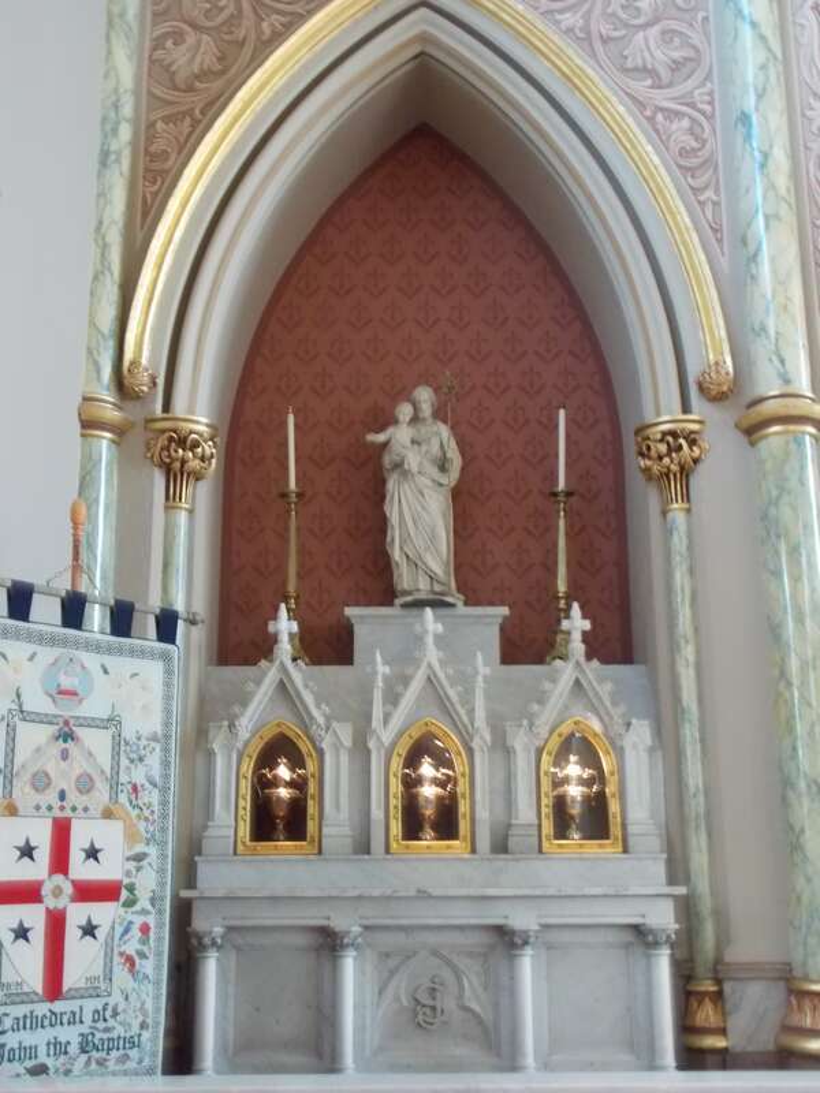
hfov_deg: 38.7
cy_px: 546
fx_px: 1169
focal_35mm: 37
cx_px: 410
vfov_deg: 50.1
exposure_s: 1/2
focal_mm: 6.6
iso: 400
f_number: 3.5
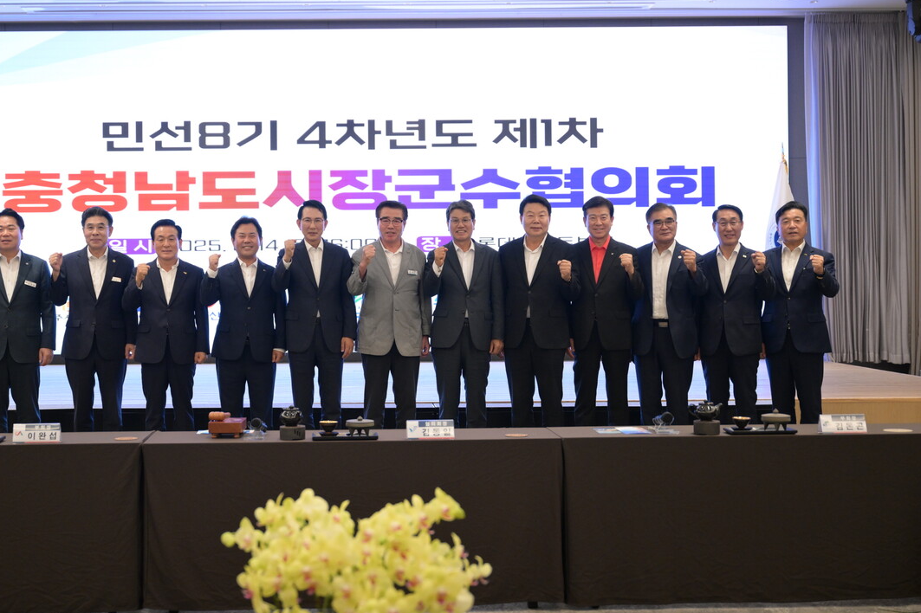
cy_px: 268
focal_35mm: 53
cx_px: 367
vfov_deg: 25.5
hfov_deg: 37.4
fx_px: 1355
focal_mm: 44
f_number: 2.8
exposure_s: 1/160
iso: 1600
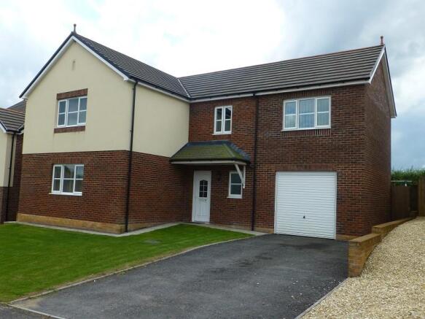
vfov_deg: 46.8
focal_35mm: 30
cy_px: 160
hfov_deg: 60.0
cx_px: 212
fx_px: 368
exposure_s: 1/500
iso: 100
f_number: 4
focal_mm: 5.4
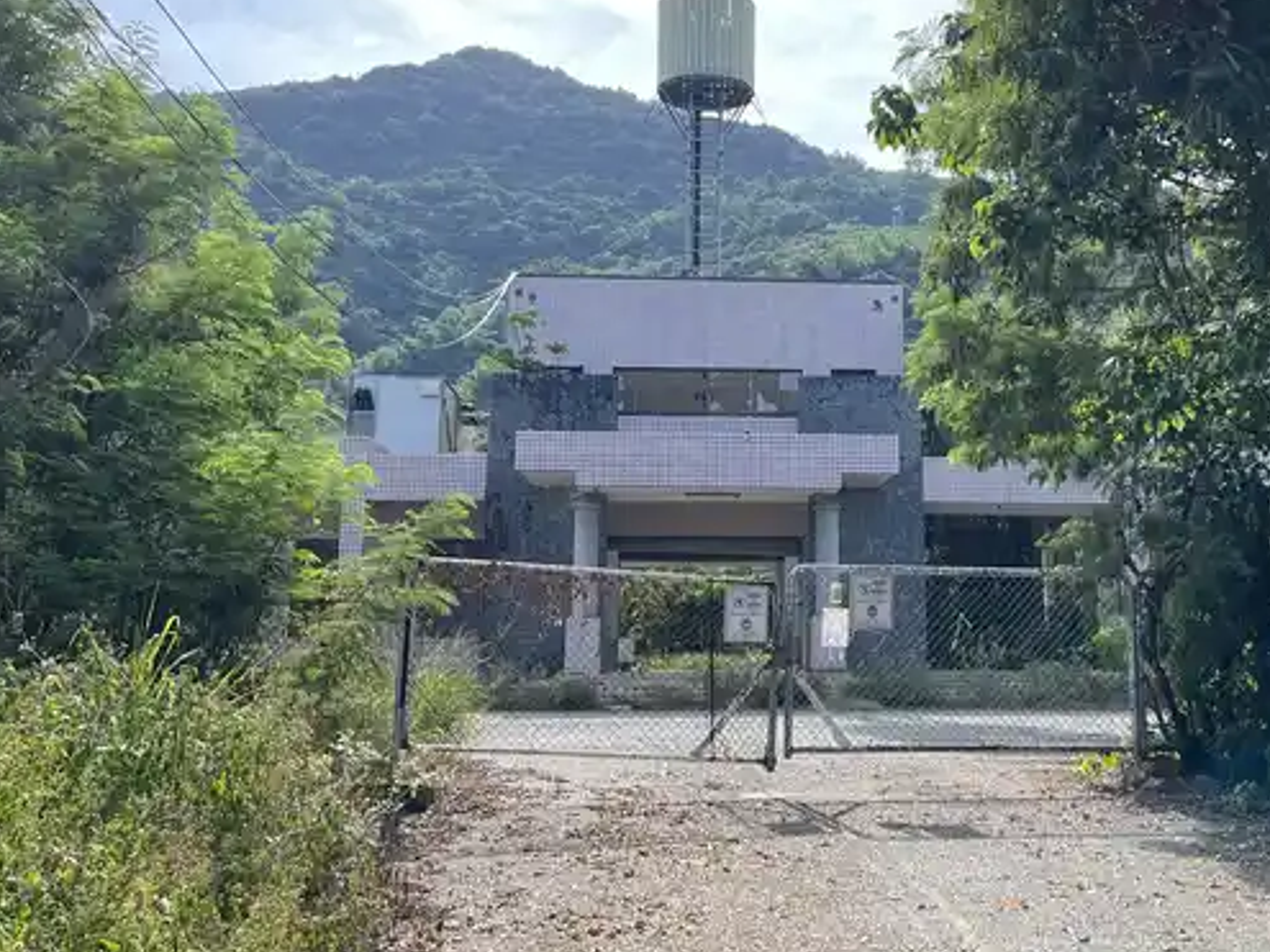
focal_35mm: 42
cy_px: 349
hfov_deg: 44.4
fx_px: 1541
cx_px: 795
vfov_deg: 34.1
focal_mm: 5.1
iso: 50
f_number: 1.6
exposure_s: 1/1151
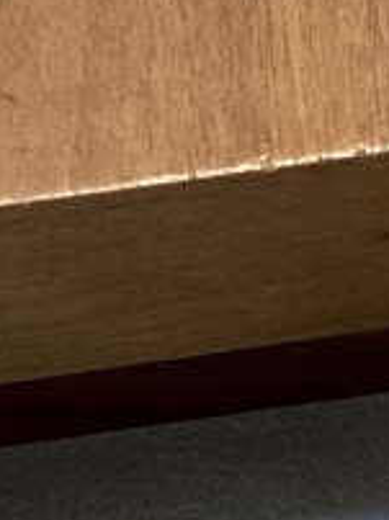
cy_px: 1364
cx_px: 683
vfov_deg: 5.1
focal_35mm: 371
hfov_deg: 4.0
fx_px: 5571
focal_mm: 6
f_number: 2
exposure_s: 1/100
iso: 100
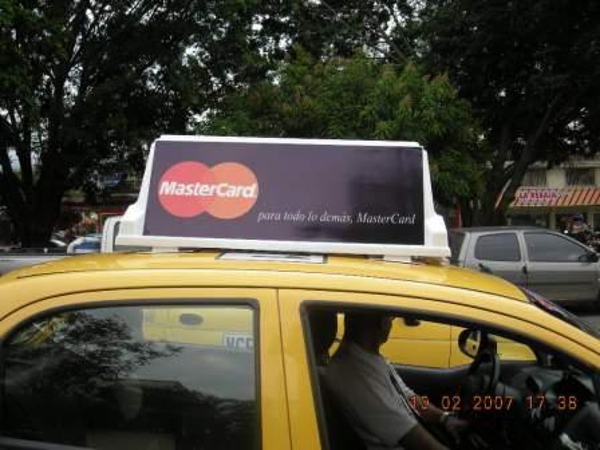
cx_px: 300
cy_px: 225
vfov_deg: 40.7
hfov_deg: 52.6
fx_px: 607
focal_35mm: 35
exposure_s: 1/150
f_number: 2.8
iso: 50
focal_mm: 5.7
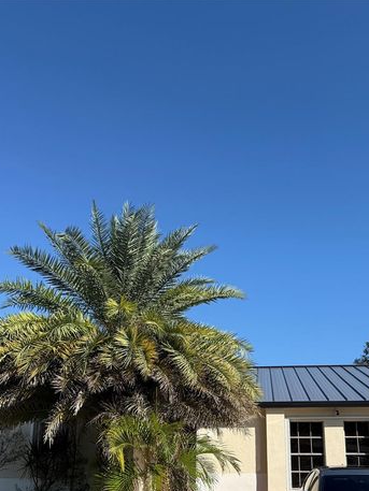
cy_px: 355
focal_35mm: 35
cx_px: 235
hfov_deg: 40.4
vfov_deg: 50.9
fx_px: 497
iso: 80
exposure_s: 1/4167
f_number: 1.78
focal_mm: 6.76
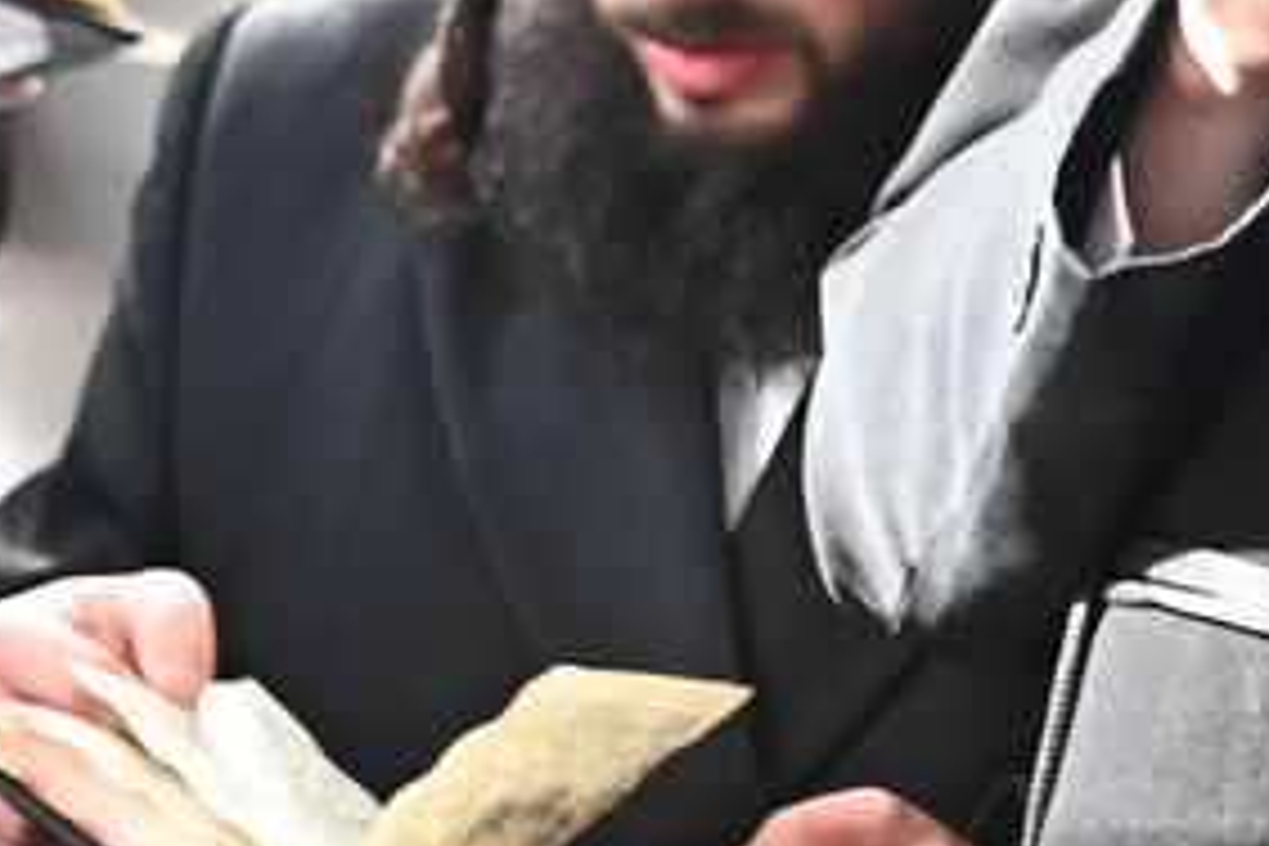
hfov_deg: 3.7
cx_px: 2358
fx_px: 19597
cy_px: 322
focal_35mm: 556
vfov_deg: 2.5
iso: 2000
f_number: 6.3
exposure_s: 1/200
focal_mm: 112
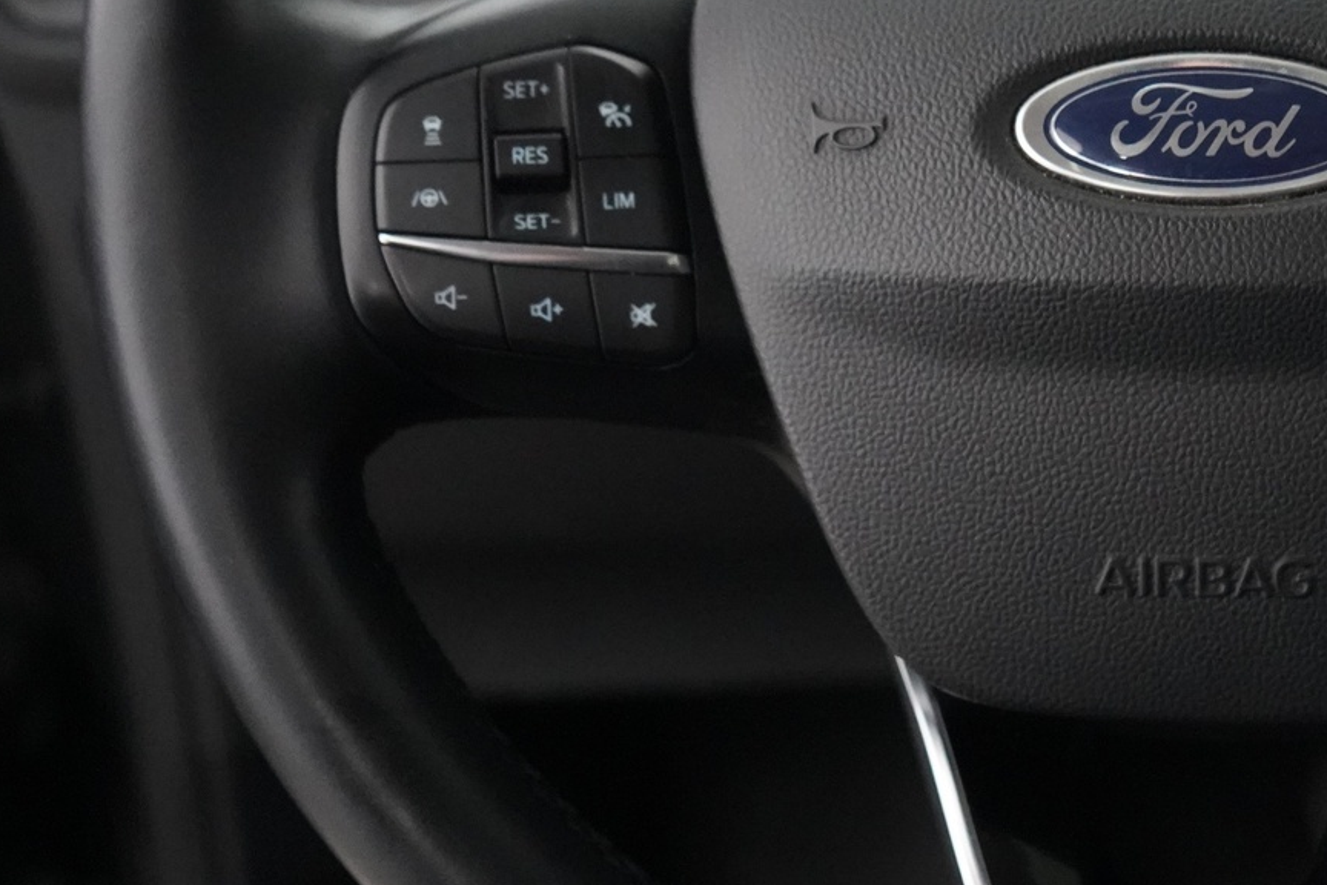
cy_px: 201
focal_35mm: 75
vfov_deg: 18.1
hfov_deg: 26.2
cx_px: 1173
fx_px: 2764
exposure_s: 1/80
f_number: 4
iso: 12800
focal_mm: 40
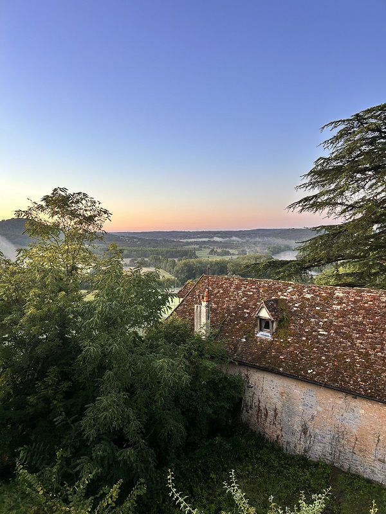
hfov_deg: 53.1
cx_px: 193
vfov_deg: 67.3
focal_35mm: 26
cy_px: 257
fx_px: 387
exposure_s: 1/121
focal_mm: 5.7
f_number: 1.5
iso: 80
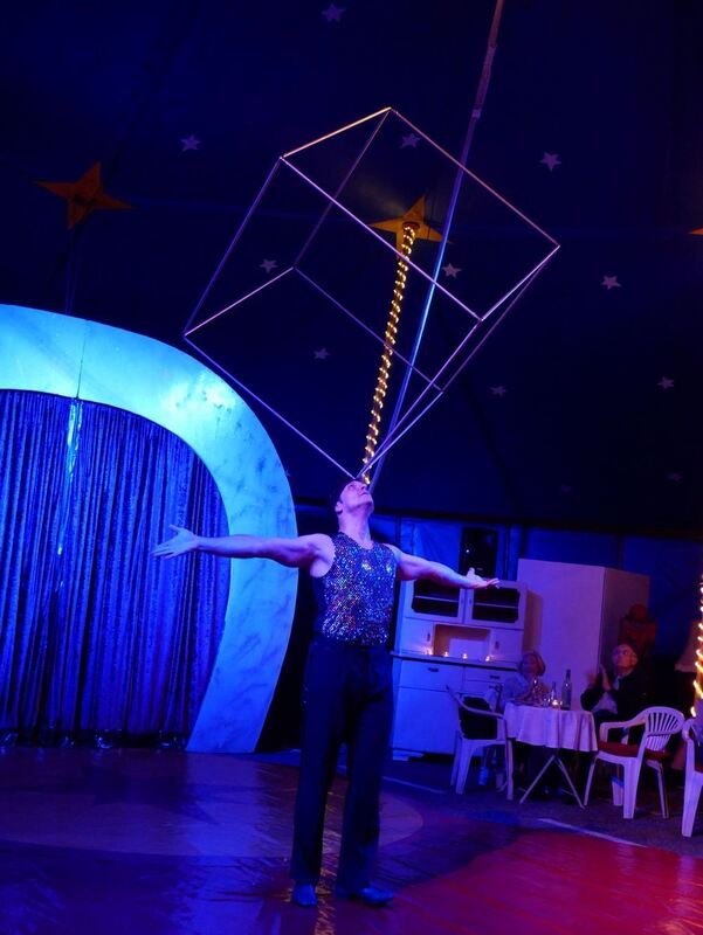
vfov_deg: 46.8
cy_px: 468
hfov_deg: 36.0
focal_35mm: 40
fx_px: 1082
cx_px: 352
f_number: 4.6
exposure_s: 1/40
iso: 3200
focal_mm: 20
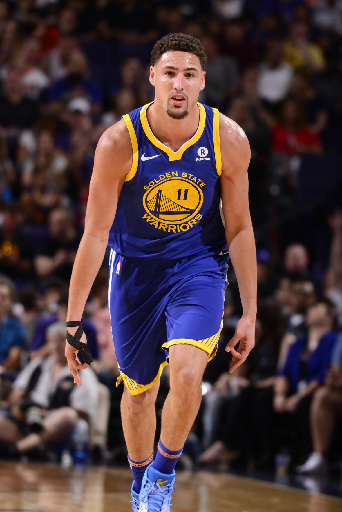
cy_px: 256
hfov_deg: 4.0
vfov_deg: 6.1
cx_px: 171
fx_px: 4840
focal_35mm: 340
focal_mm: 340
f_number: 5.6
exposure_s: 1/250
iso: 250
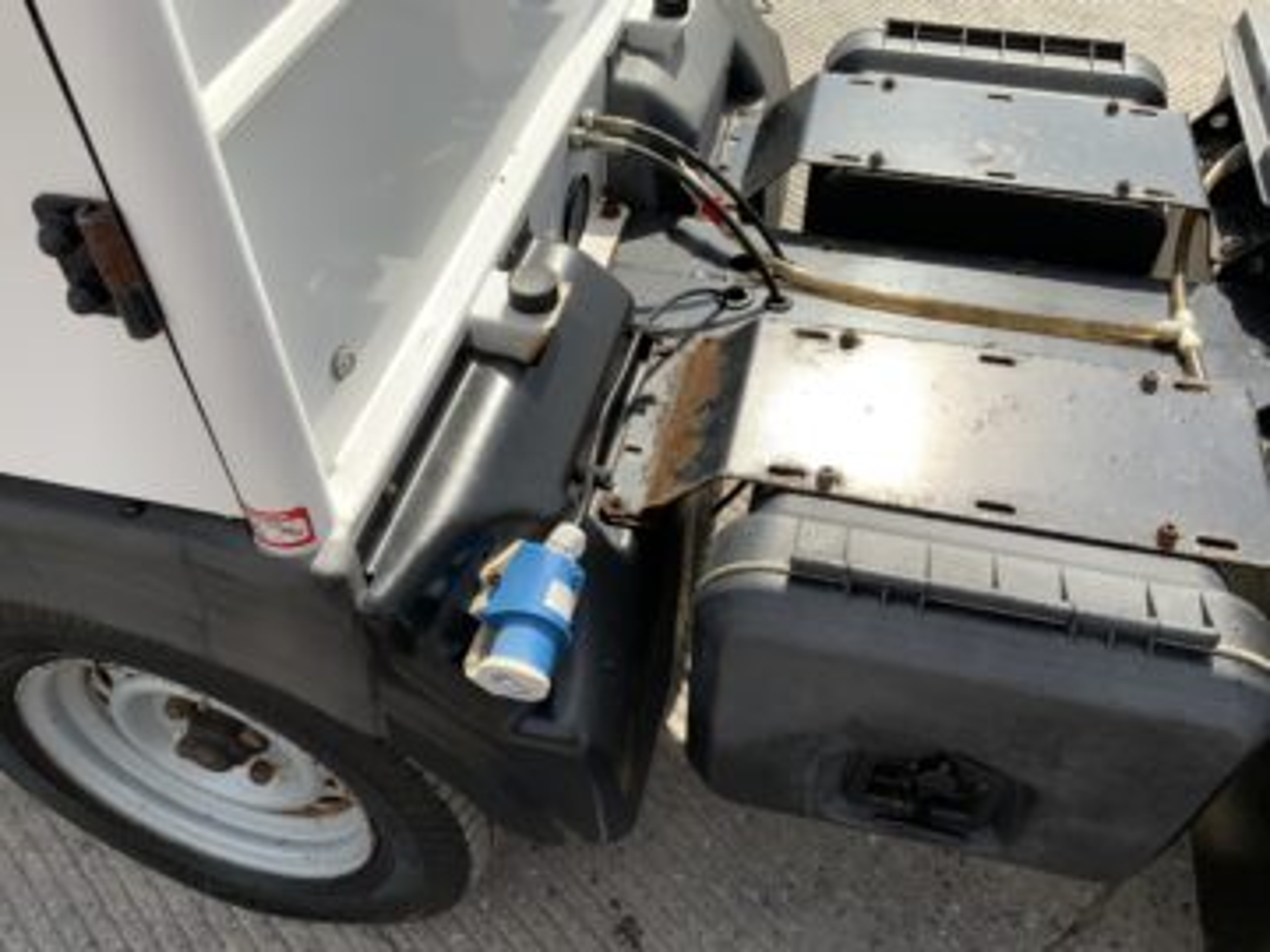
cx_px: 635
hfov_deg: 61.7
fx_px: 1064
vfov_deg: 48.2
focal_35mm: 29
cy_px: 476
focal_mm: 3
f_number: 1.8
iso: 16
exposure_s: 1/1451
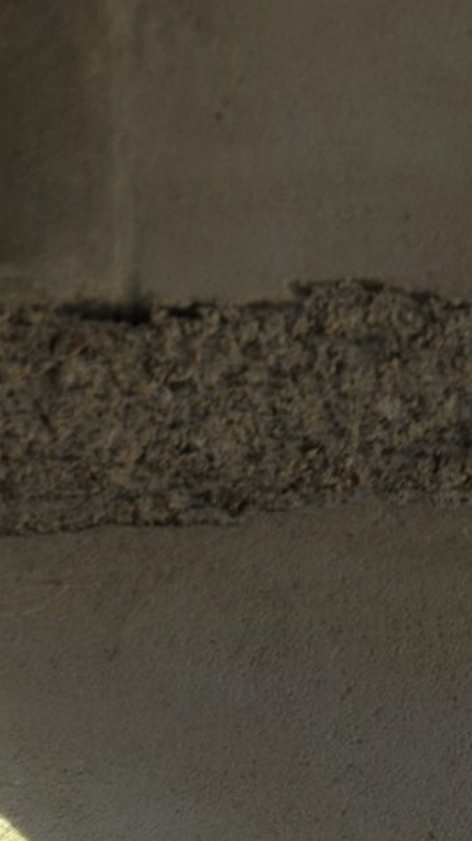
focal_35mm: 670
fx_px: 14915
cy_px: -340
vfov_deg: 3.2
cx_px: -426
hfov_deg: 1.8
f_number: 11
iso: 200
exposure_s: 1/5
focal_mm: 190
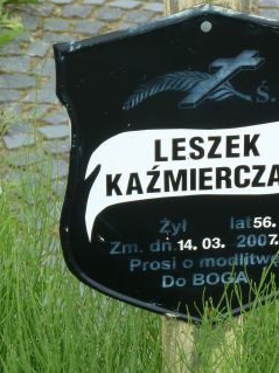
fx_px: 2215
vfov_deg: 9.6
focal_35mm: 206
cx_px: 208
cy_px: 166
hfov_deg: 7.2
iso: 80
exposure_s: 1/80
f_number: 4.5
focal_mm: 22.5
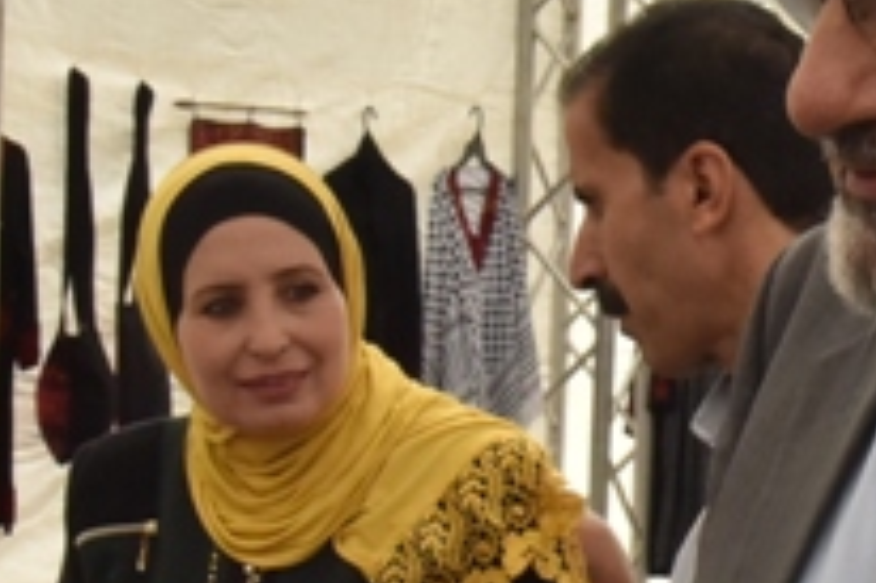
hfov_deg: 10.7
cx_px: 1093
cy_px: 474
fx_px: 4595
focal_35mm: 189
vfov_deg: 7.2
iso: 1600
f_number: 16
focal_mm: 38
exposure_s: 1/1000
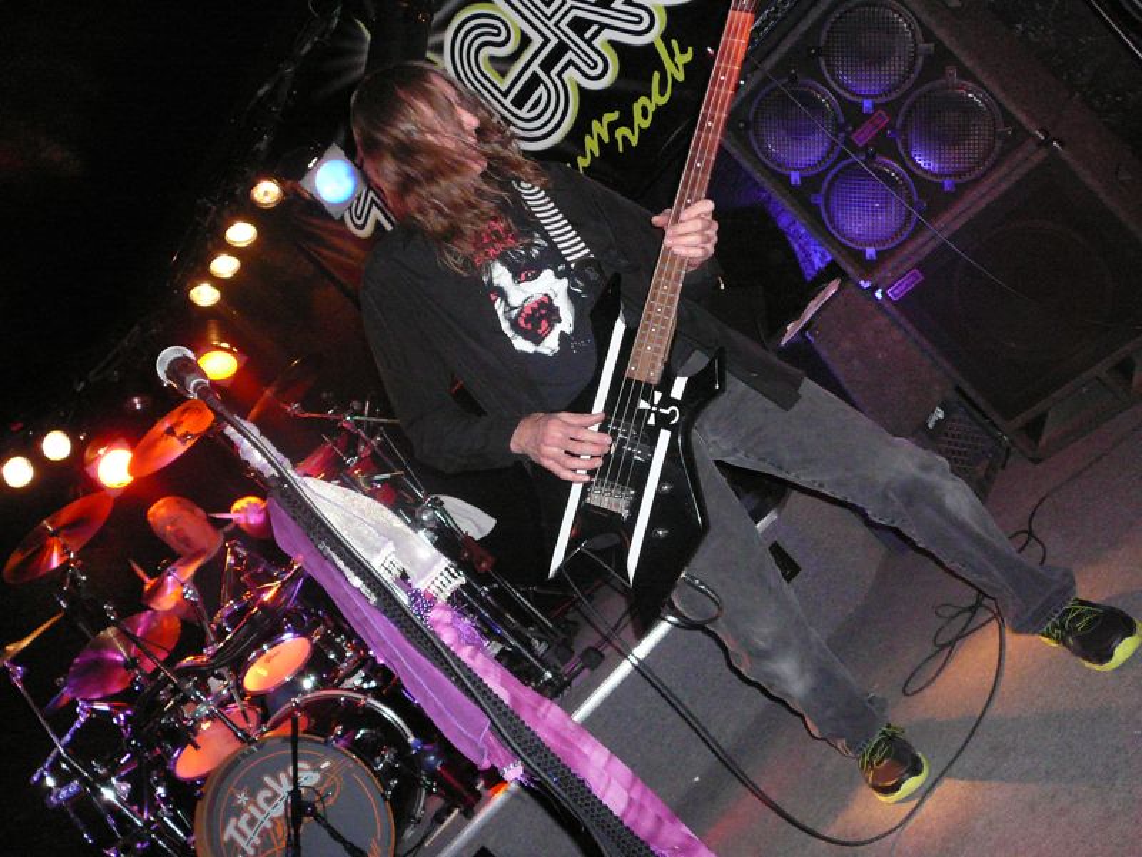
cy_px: 428
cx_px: 571
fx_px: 1155
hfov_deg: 52.6
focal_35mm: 35
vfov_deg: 40.7
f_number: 2.8
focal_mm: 5.2
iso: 400
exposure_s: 1/30
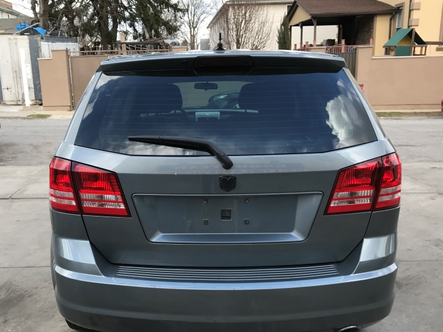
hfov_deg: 48.9
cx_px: 195
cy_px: 197
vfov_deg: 37.6
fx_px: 486
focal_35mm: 38
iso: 20
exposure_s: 1/476
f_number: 1.8
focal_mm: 3.99
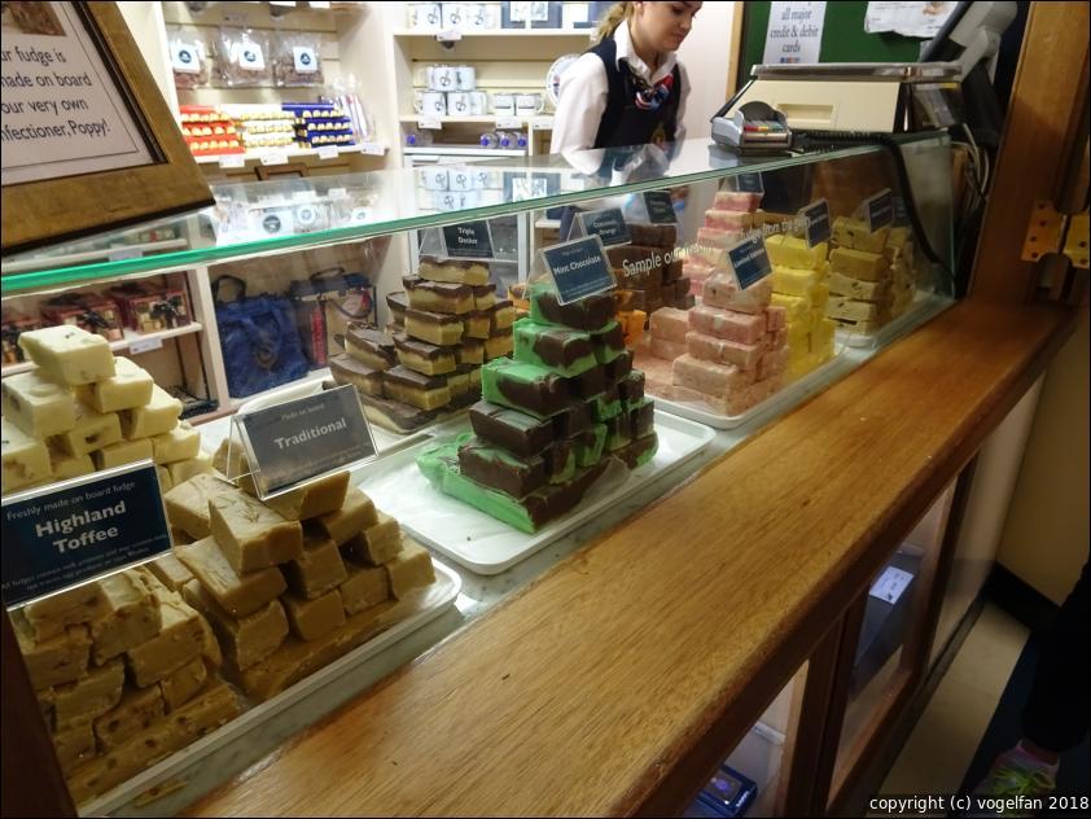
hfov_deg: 71.6
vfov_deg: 56.8
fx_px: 757
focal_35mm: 24
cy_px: 410
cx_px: 546
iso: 320
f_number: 3.5
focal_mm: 4.1
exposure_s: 1/30
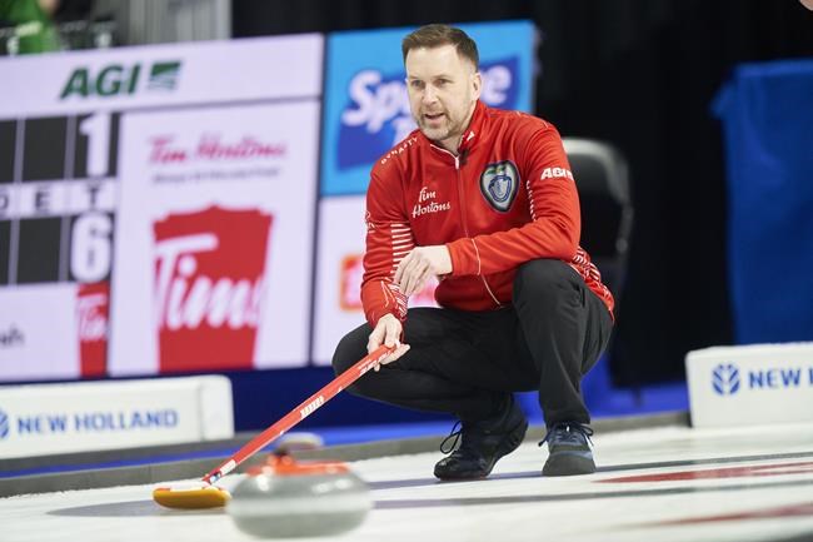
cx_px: 406
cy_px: 271
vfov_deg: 2.5
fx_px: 12643
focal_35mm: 560
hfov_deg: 3.7
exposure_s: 1/800
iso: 5000
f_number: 4
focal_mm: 560
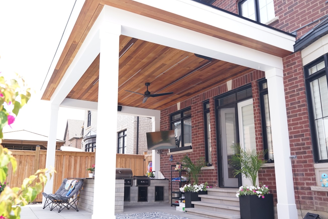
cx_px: 152
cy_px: 122
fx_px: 273
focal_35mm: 30
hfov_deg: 61.9
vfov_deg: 43.5
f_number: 5.6
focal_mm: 24
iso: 800
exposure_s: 1/160
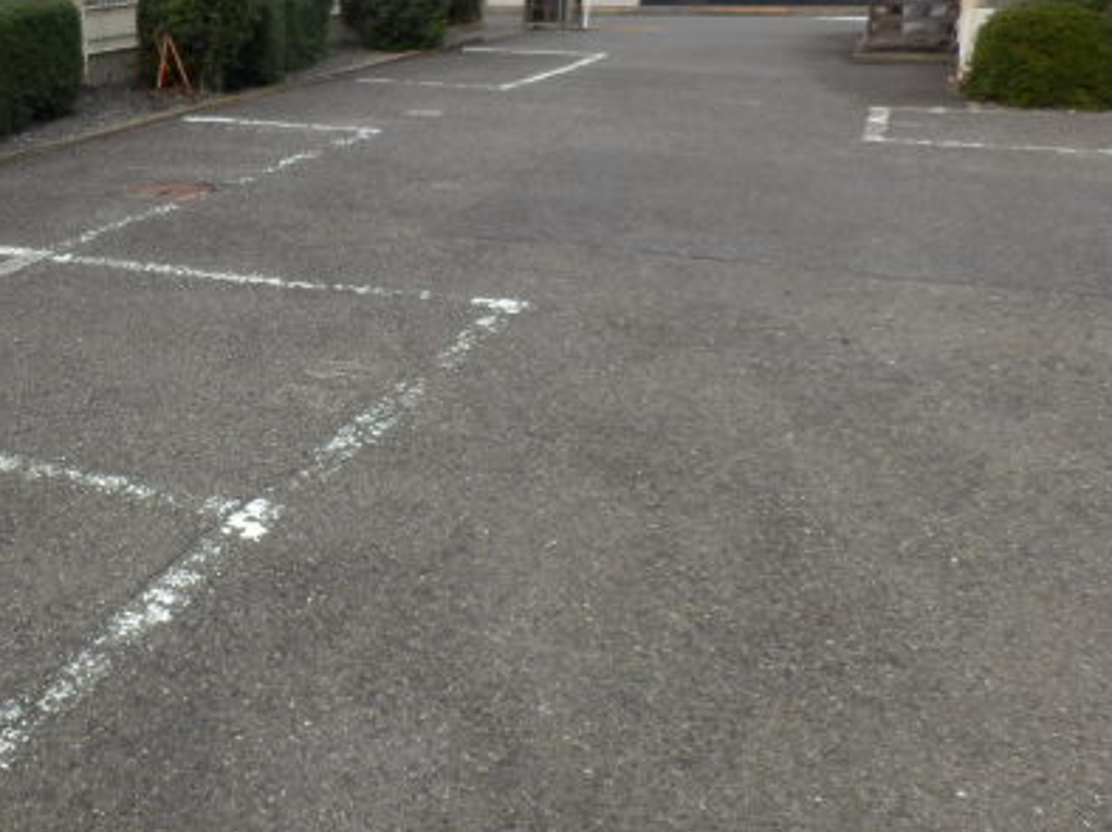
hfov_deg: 45.4
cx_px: 217
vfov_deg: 36.4
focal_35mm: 39
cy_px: 268
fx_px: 1252
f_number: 3
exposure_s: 1/500
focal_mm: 4.2
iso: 80
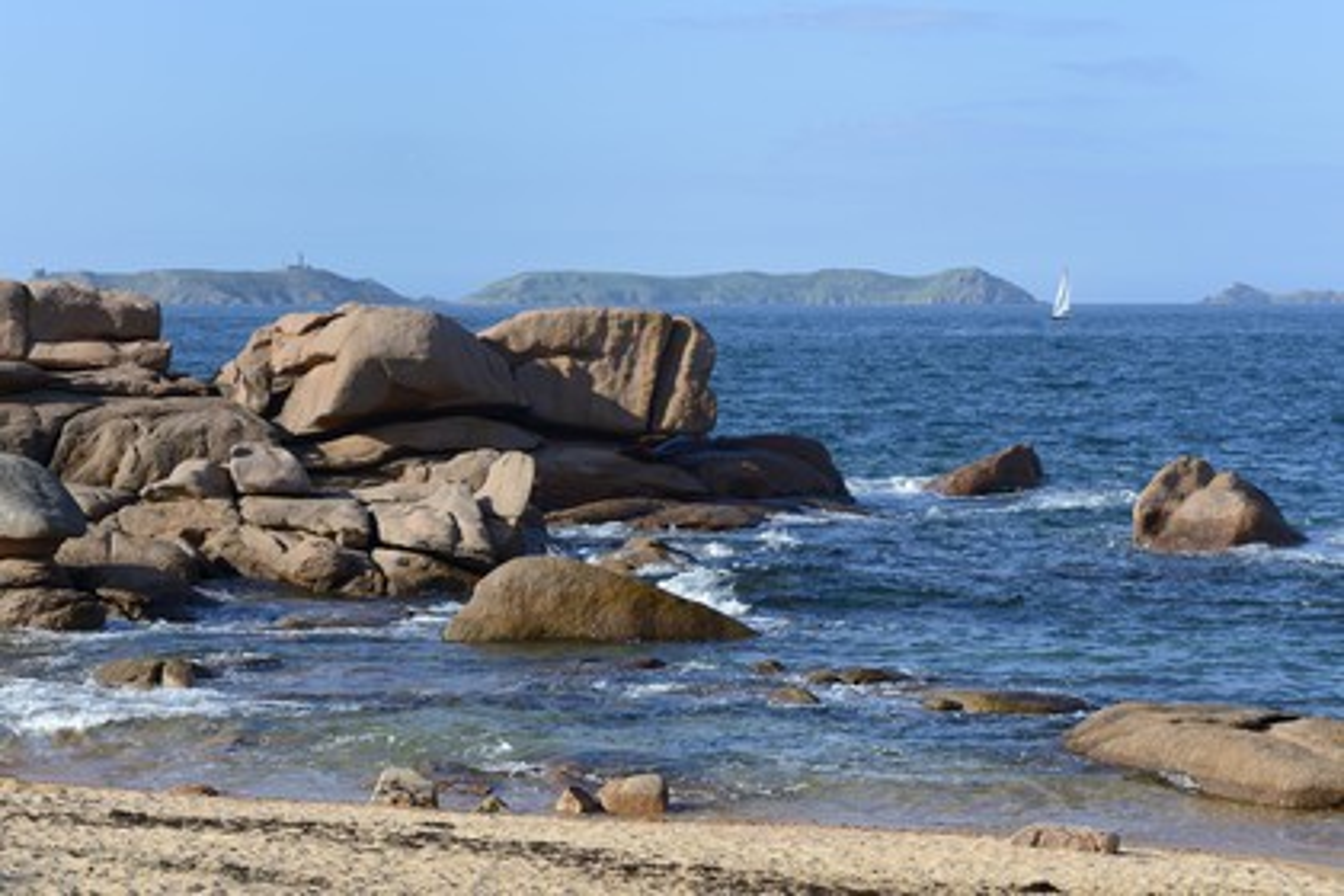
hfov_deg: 20.4
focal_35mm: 100
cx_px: 672
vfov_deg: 13.7
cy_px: 448
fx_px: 3733
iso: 200
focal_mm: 100
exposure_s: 1/250
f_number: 10
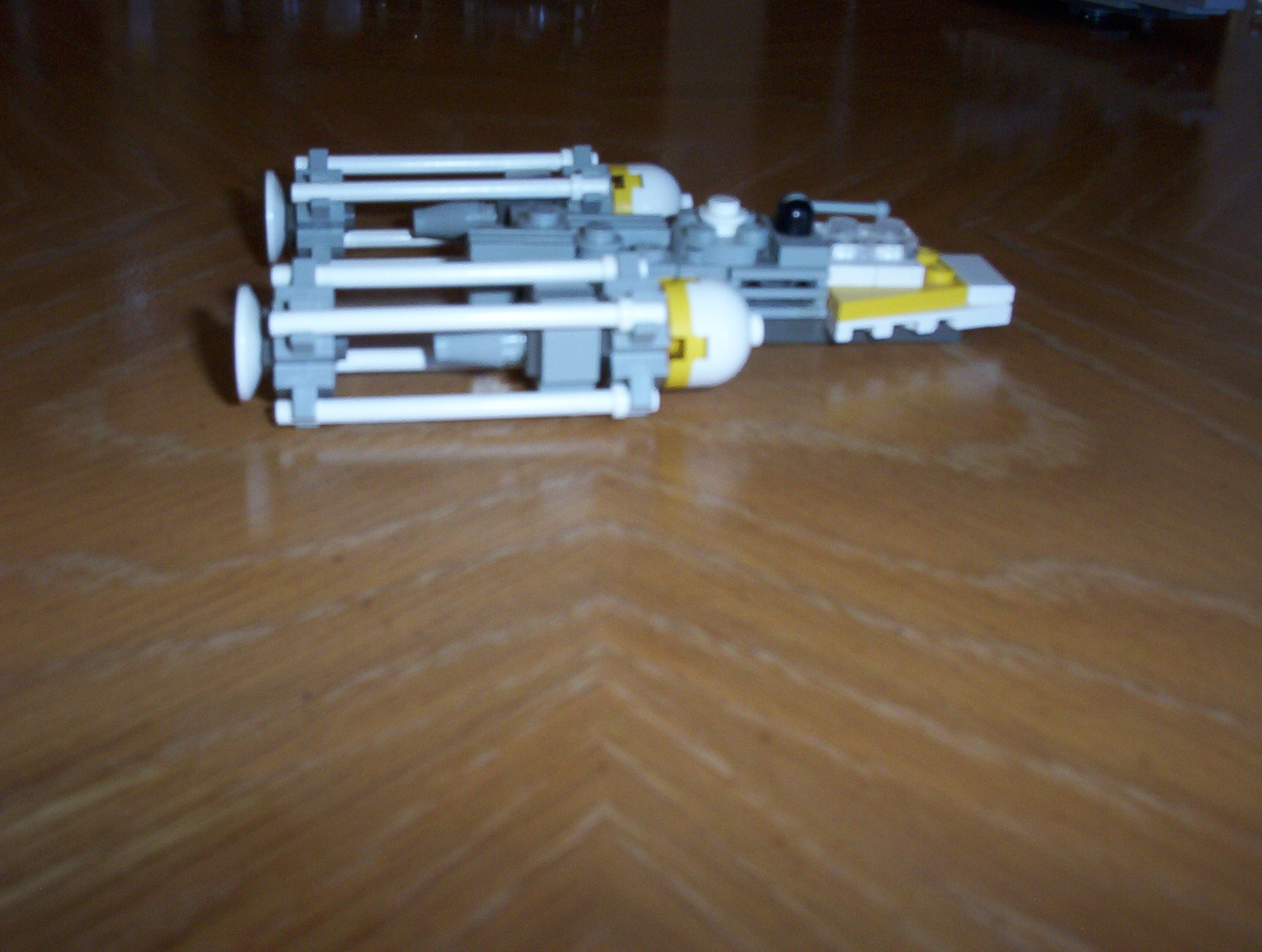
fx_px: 1425
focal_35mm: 39
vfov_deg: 37.0
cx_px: 631
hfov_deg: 47.8
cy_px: 476
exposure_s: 1/30
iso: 140
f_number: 4.5
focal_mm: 6
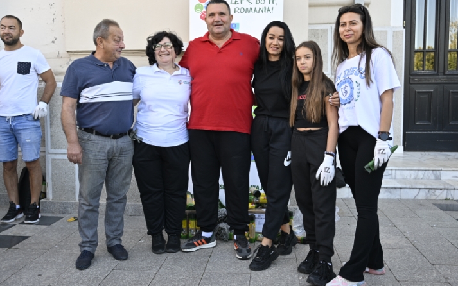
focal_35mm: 36
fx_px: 443
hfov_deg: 54.6
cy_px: 133
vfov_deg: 35.8
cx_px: 228
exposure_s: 1/250
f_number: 4
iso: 280
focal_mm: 34.5
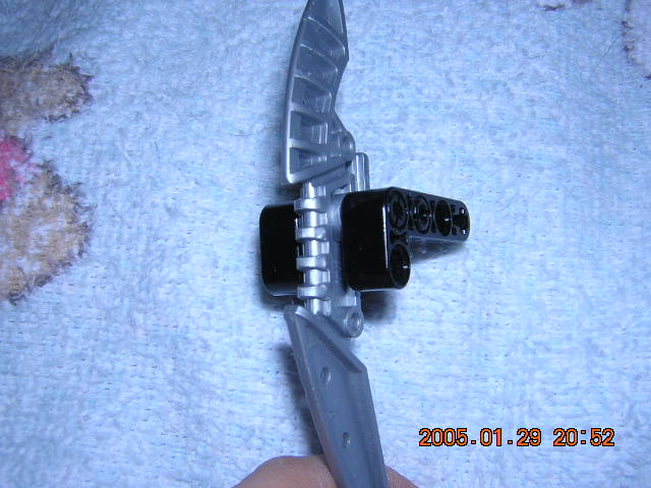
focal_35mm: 36
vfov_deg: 39.7
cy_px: 244
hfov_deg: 51.4
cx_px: 326
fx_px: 677
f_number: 5.2
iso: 100
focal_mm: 4.7
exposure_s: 1/60.1
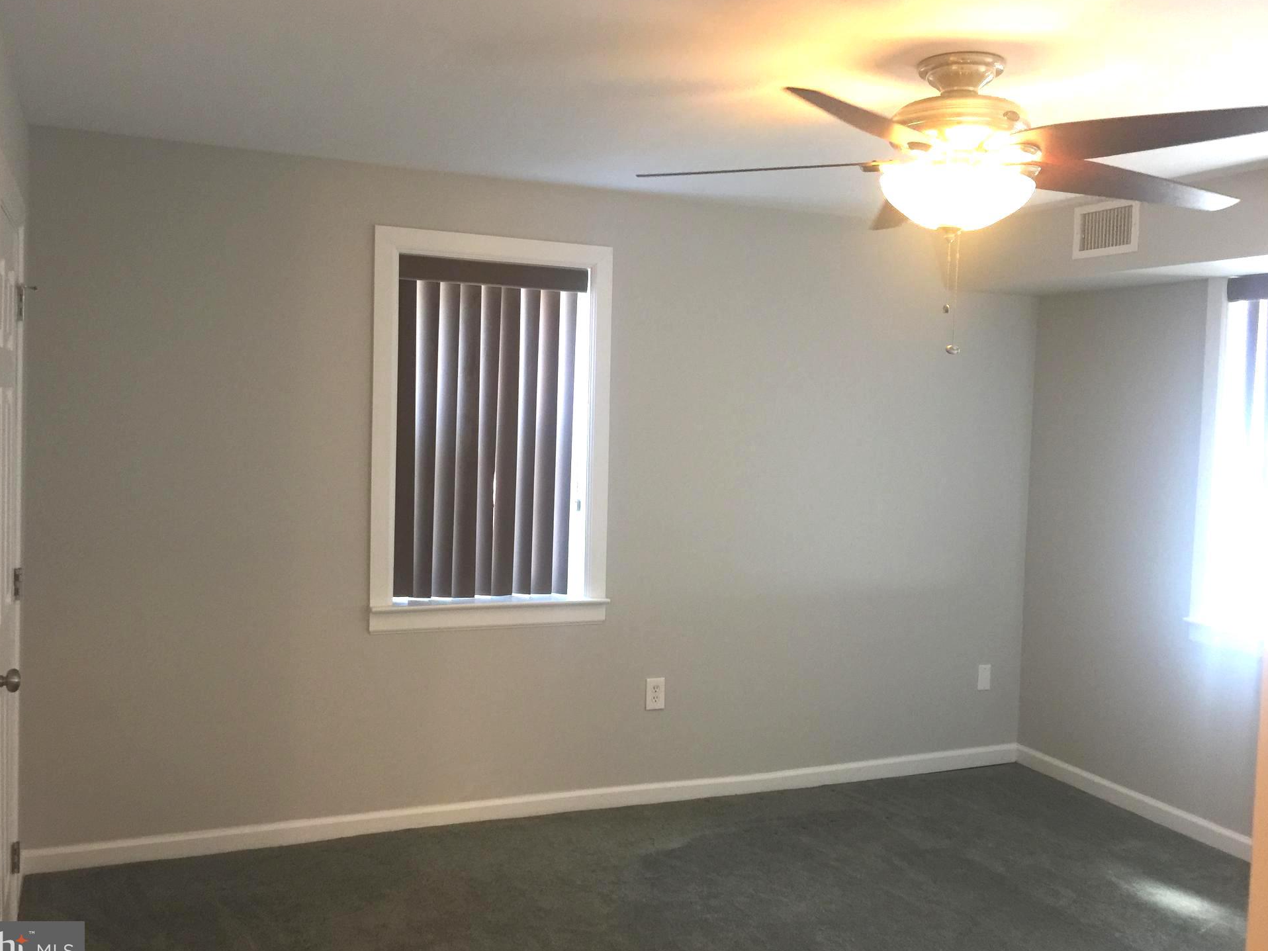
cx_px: 597
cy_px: 467
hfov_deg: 58.3
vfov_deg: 45.4
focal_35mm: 31
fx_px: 1136
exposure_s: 1/15
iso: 100
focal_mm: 4.15
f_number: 2.2
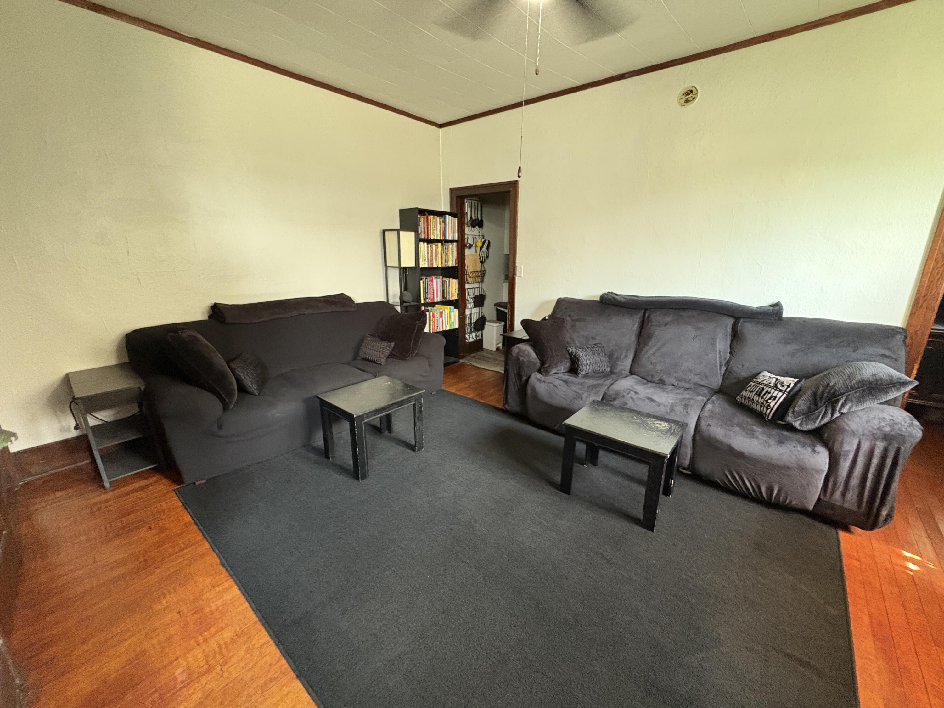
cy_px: 354
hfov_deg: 102.1
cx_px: 472
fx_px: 382
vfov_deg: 85.7
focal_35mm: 14
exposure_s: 1/40
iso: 800
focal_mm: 2.22
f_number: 2.2
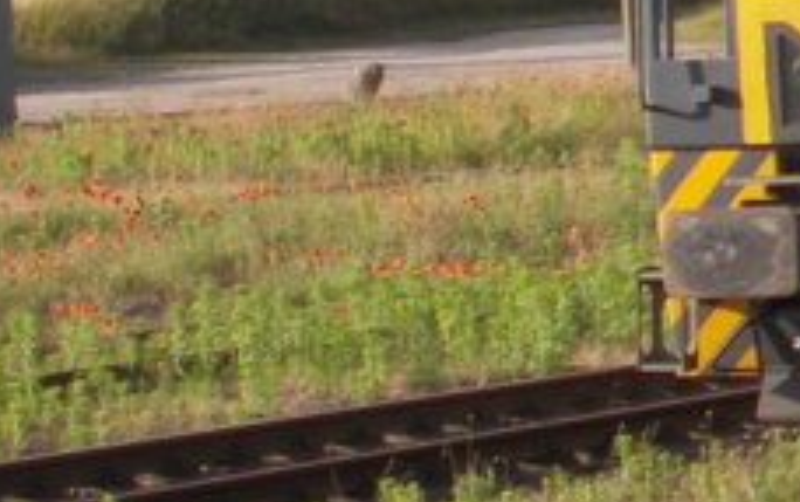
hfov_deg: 5.5
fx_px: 8031
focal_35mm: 368
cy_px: -137
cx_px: 2007
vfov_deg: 3.6
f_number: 5.3
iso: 80
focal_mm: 11.8
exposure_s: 1/200
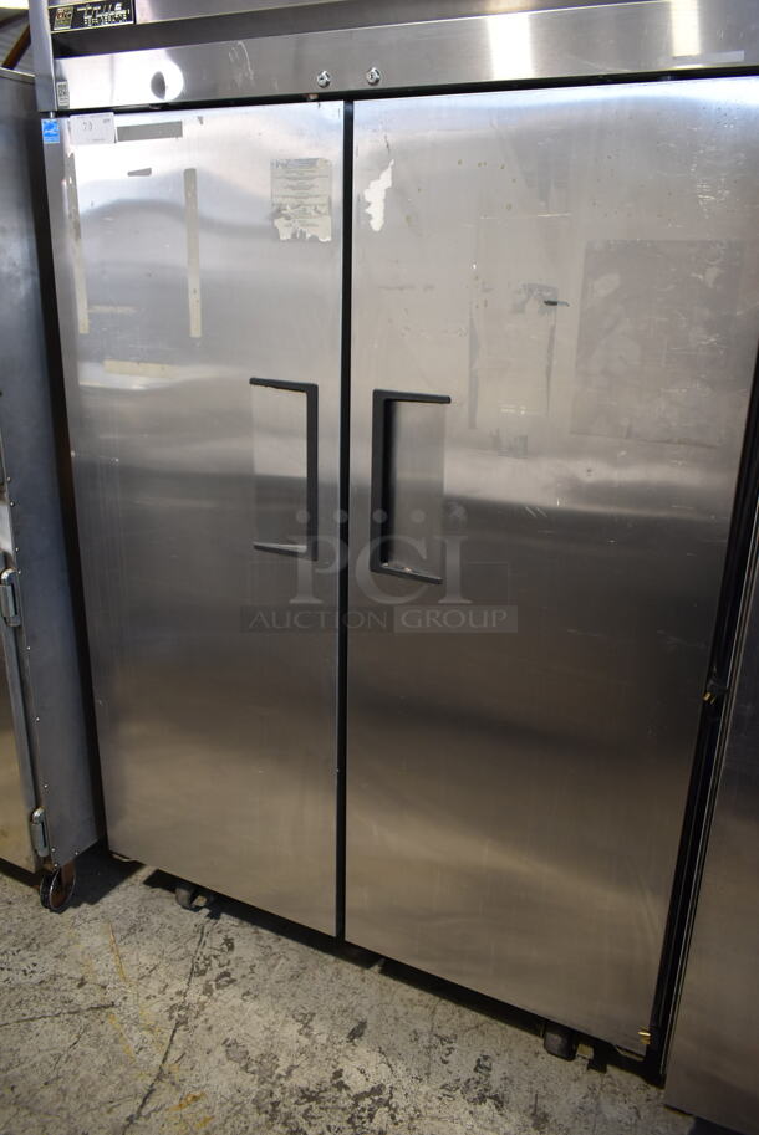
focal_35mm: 27
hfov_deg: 48.0
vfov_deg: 67.3
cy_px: 568
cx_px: 380
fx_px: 853
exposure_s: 1/30
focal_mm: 18
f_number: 3.5
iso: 640
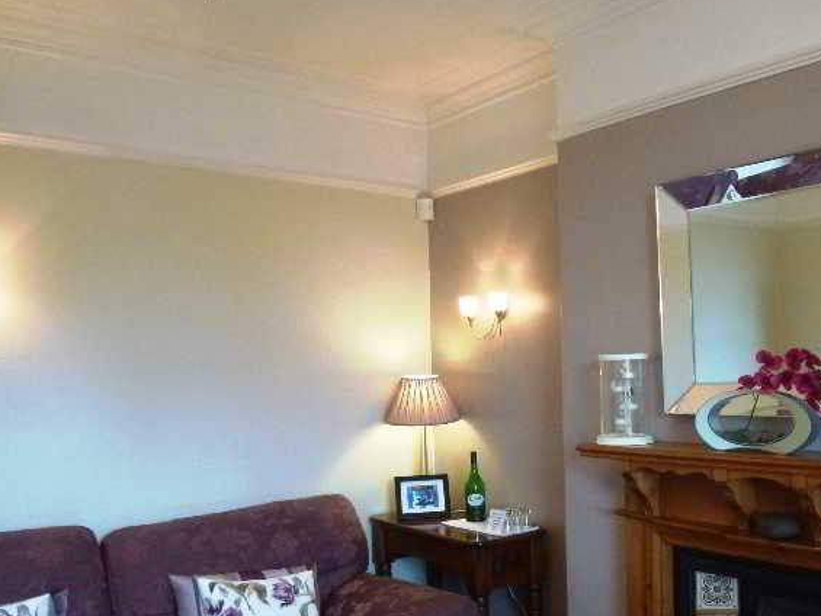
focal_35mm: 34
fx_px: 807
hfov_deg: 52.4
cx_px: 575
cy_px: 404
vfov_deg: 41.3
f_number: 3.3
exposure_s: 1/60
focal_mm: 4.3
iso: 400
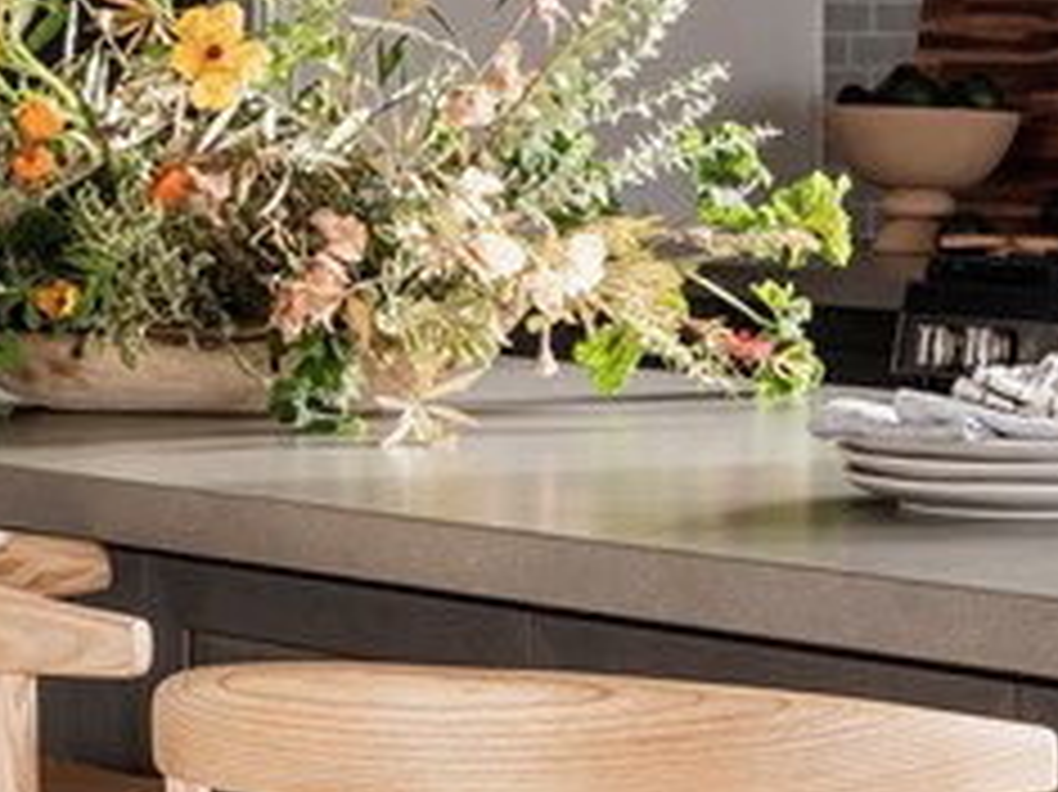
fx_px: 4918
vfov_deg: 9.2
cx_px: 1418
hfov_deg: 11.9
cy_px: 16
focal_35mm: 161
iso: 320
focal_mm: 47.3
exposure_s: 1/40
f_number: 16
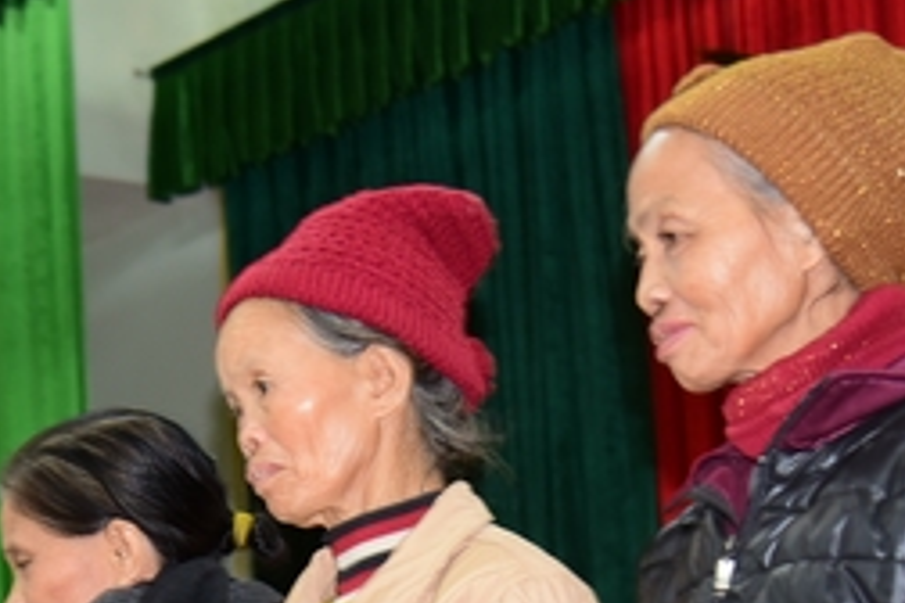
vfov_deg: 10.9
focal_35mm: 124
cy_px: 653
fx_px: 3117
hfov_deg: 16.2
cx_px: 7
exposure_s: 1/40
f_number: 4
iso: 1000
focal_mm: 48
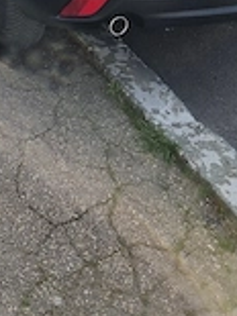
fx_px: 567
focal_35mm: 62
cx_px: 47
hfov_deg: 23.3
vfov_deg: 27.5
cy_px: -63
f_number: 1.8
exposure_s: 1/625
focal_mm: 6.7
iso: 50
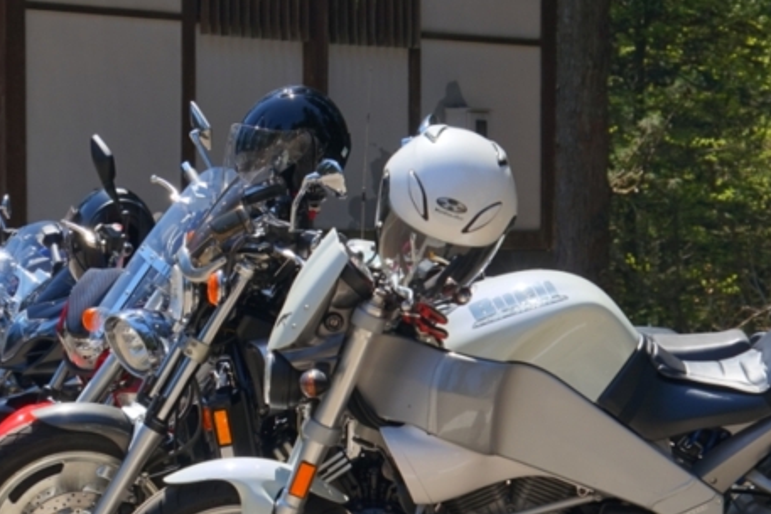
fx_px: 4392
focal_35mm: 205
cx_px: 413
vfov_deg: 6.7
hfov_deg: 10.0
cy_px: 352
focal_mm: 78
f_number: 8
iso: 100
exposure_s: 1/250
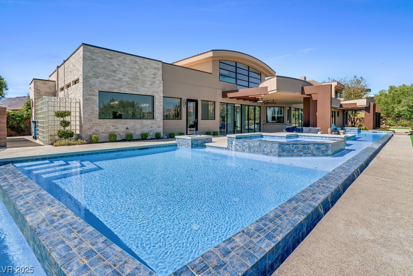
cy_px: 131
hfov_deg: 93.2
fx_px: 195
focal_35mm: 17
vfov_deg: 70.4
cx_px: 214
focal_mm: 16
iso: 500
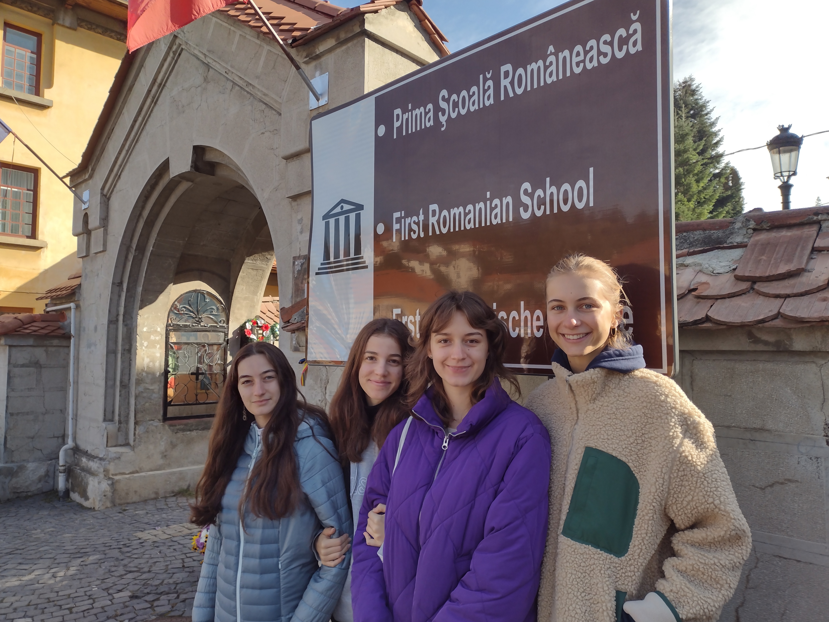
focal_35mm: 27
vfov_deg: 51.4
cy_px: 311
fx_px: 647
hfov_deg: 65.3
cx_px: 414
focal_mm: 4.71
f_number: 1.7
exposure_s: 1/1039
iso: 100
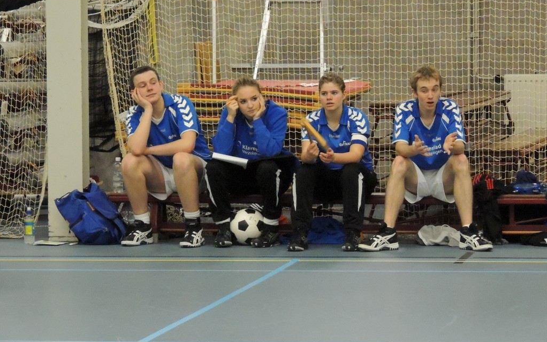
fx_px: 3563
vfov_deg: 5.5
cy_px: 163
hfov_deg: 8.8
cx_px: 274
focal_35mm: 239
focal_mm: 40.1
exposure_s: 1/100
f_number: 4.6
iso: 3200
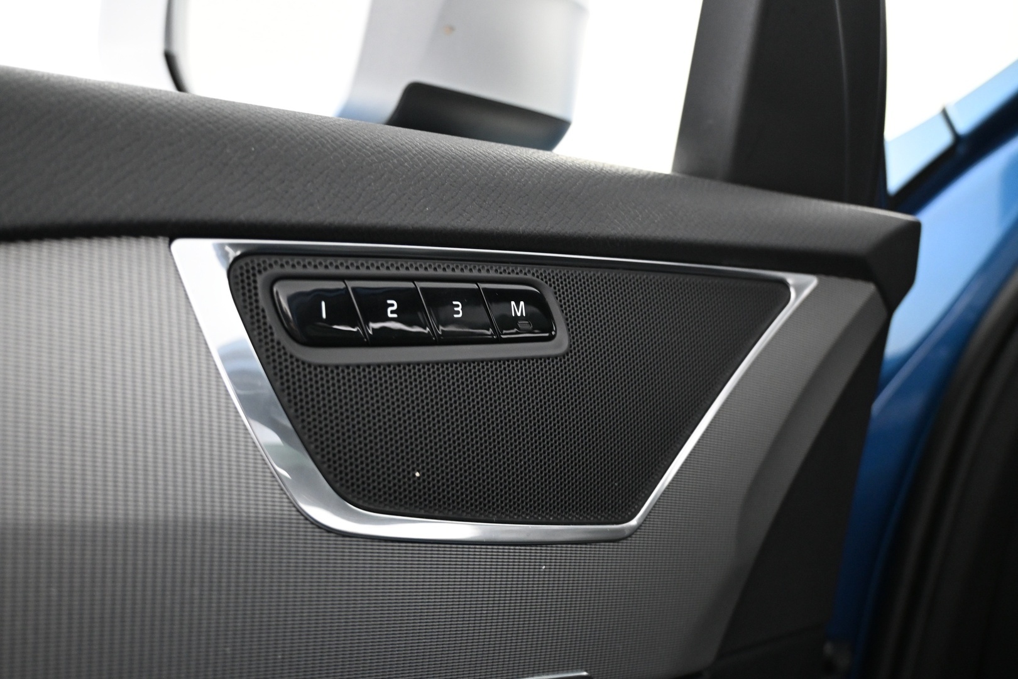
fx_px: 785
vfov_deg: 46.8
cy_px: 340
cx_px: 509
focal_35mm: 28
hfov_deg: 65.9
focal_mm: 18.5
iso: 2000
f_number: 3.8
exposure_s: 1/30
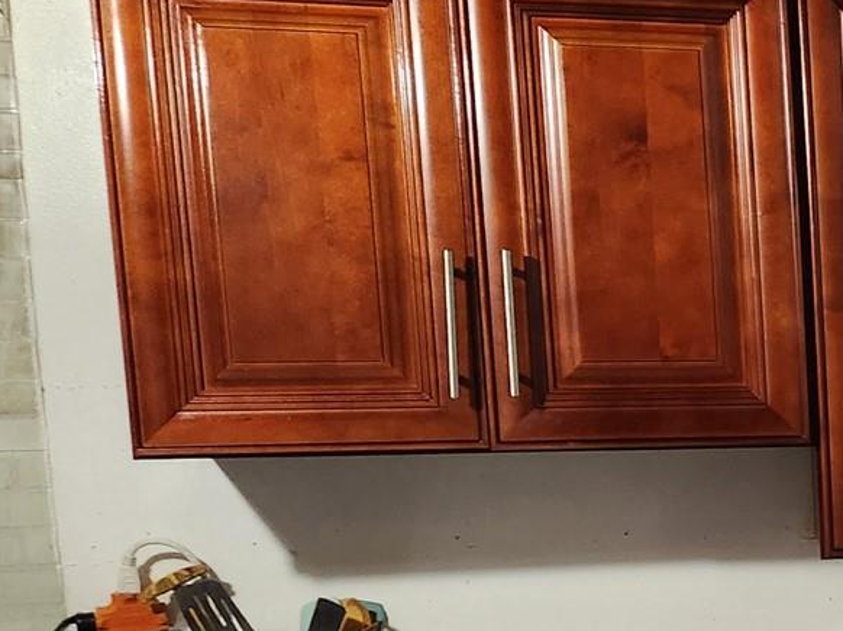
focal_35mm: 81
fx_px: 1972
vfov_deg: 17.9
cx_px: 1364
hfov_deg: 19.9
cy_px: 586
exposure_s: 1/120
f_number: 1.8
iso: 250
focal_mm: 5.4
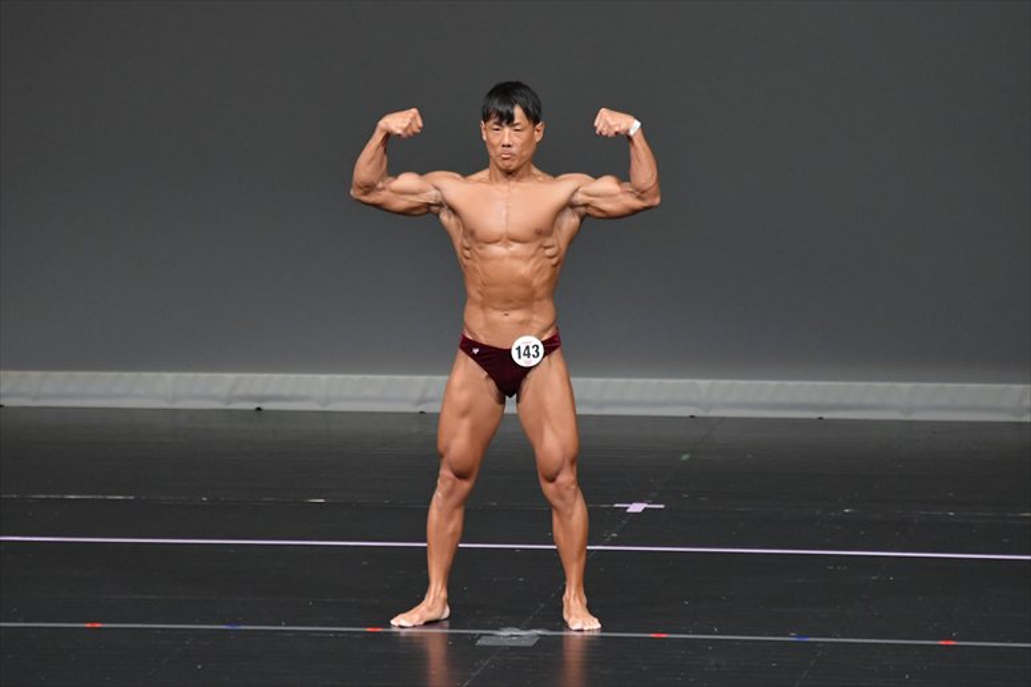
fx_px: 9017
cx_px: 516
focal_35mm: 315
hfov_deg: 6.5
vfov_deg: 4.4
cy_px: 344
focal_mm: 210
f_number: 5.6
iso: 4000
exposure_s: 1/400
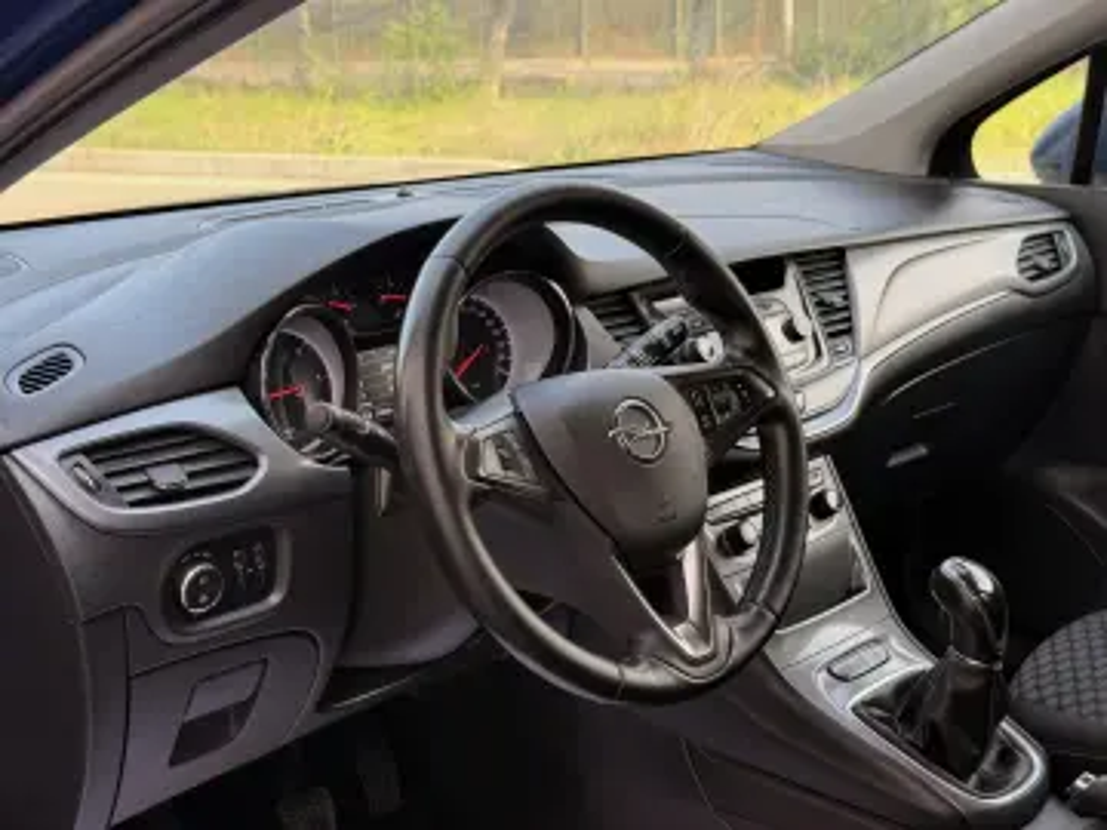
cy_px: 415
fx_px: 1535
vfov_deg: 30.3
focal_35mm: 48
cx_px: 554
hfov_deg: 39.7
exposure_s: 1/147
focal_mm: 6.76
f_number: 1.78
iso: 50
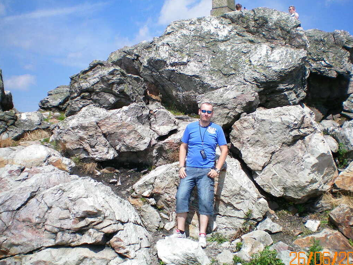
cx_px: 202
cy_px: 138
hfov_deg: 42.0
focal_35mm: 45
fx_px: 459
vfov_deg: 32.2
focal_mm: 6.3
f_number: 4.6
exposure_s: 1/500
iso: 64
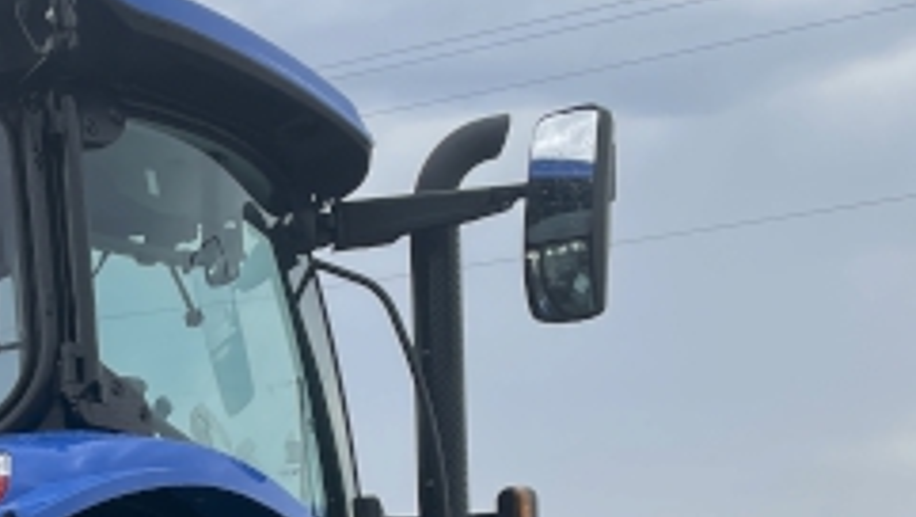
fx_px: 2285
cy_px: 665
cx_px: -65
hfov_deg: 21.6
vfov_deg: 12.5
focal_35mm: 94
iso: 32
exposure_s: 1/917
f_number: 1.6
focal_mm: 4.2
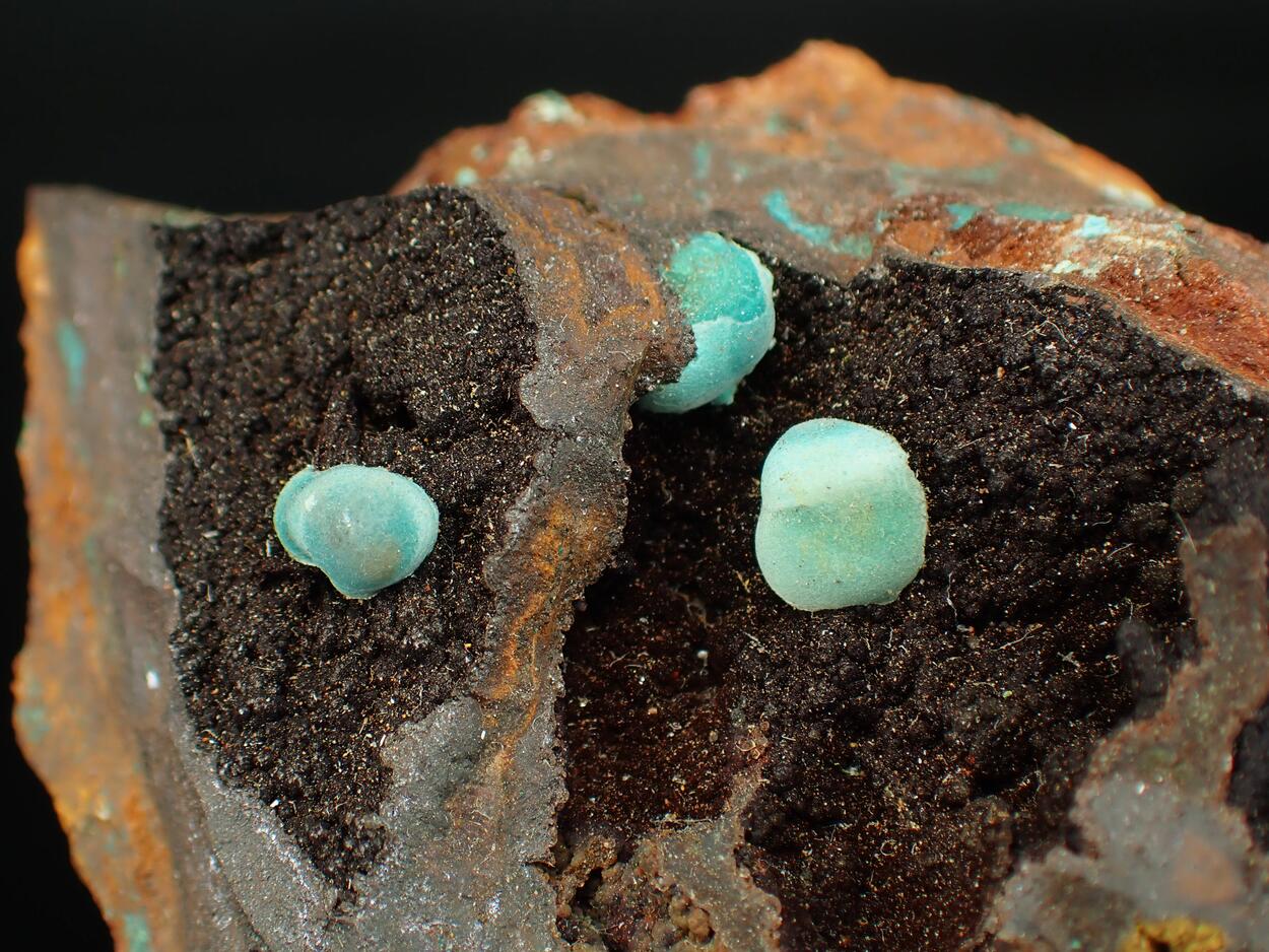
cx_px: 634
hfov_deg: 19.6
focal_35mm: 100
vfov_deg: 14.8
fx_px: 3667
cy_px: 476
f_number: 4.9
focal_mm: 18
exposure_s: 1/15
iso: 100
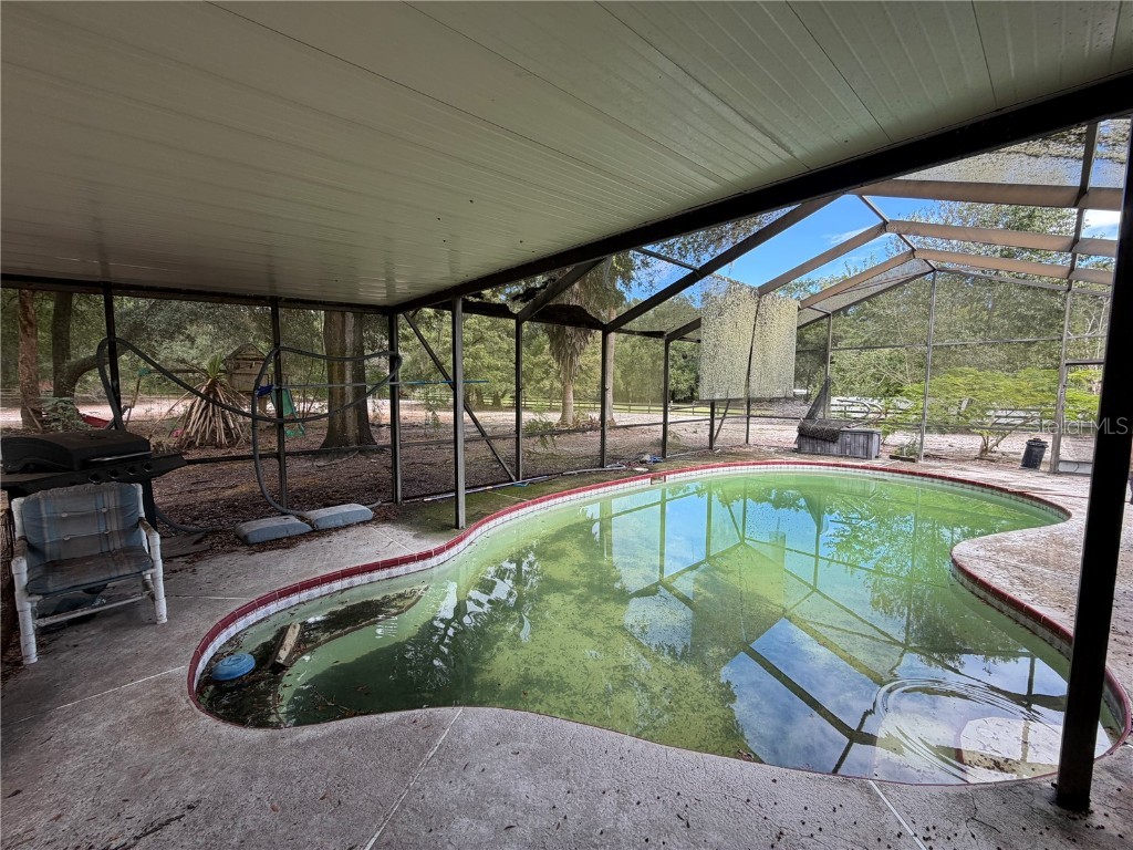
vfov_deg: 85.7
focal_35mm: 14
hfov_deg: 102.1
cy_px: 425
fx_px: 458
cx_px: 566
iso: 40
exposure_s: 1/185
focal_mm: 2.22
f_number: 2.2
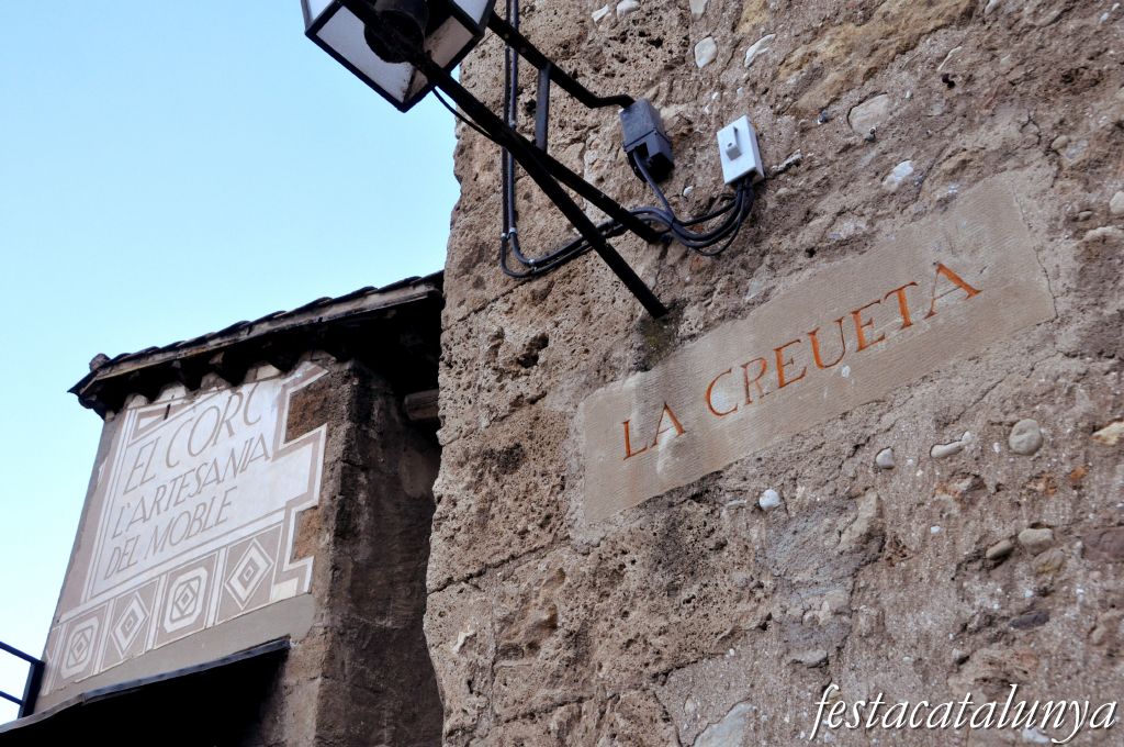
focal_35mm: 36
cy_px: 374
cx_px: 562
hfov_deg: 53.2
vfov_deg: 36.8
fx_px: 1123
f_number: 9
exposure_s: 1/320
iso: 2000
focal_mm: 24
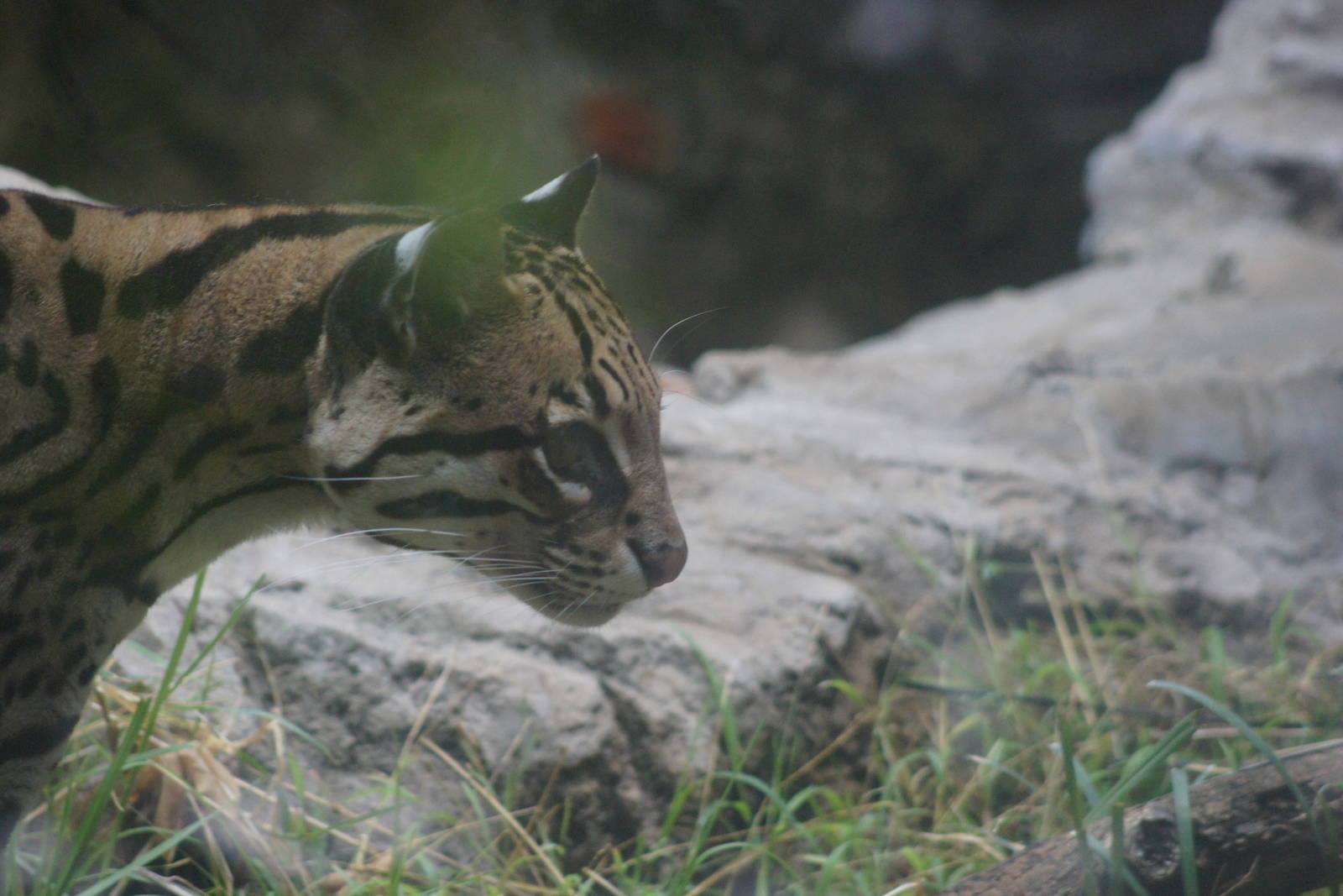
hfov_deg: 6.9
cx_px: 672
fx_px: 11192
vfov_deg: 4.6
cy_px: 448
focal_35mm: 300
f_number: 5.6
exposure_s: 1/400
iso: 1600
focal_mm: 200
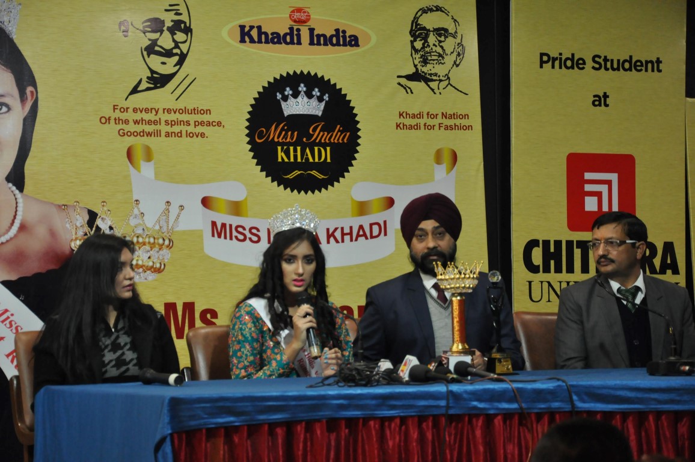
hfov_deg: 18.2
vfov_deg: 12.1
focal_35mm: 112
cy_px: 231
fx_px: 2169
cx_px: 348
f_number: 5.3
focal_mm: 75
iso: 1600
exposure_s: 1/80
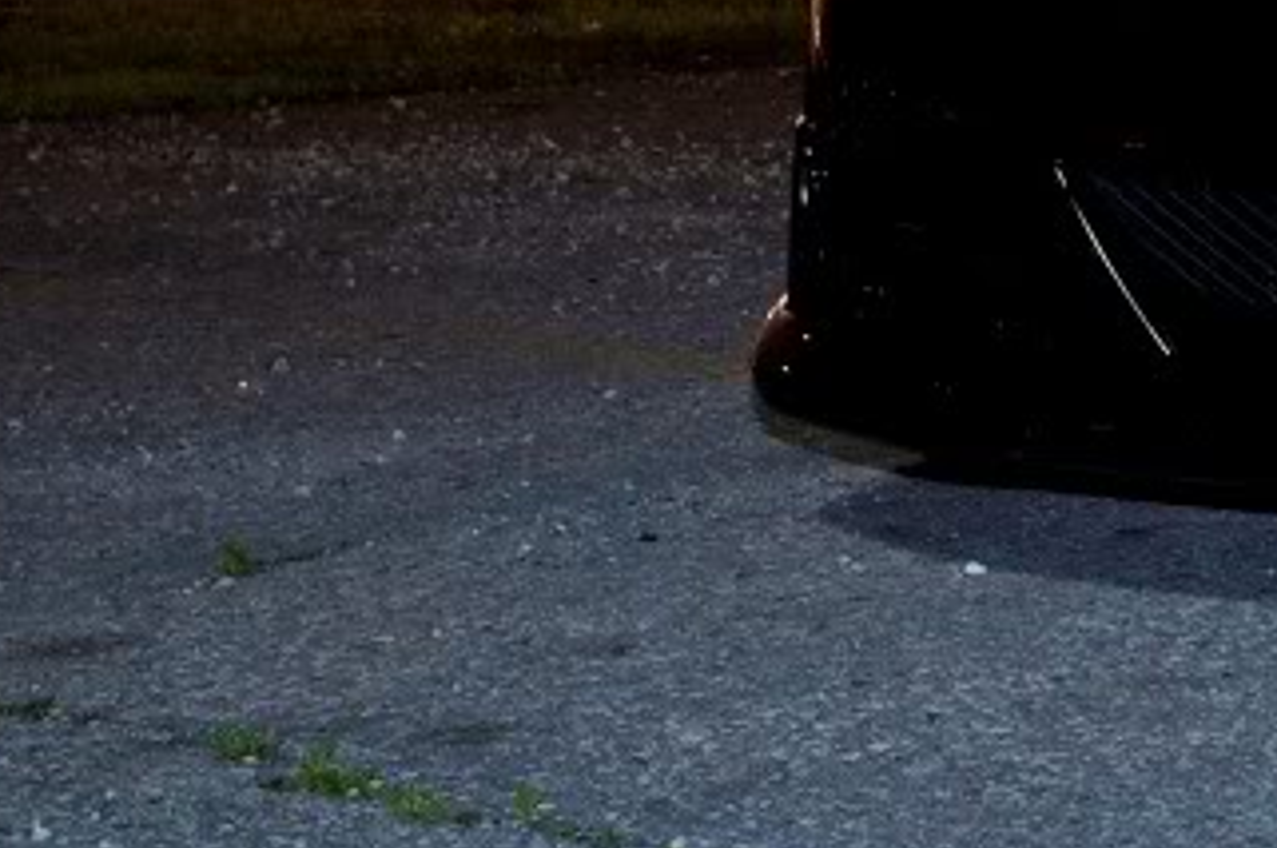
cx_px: 1786
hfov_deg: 14.5
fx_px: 4746
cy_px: -430
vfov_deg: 9.9
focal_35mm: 134
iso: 200
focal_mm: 28
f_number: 8
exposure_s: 30
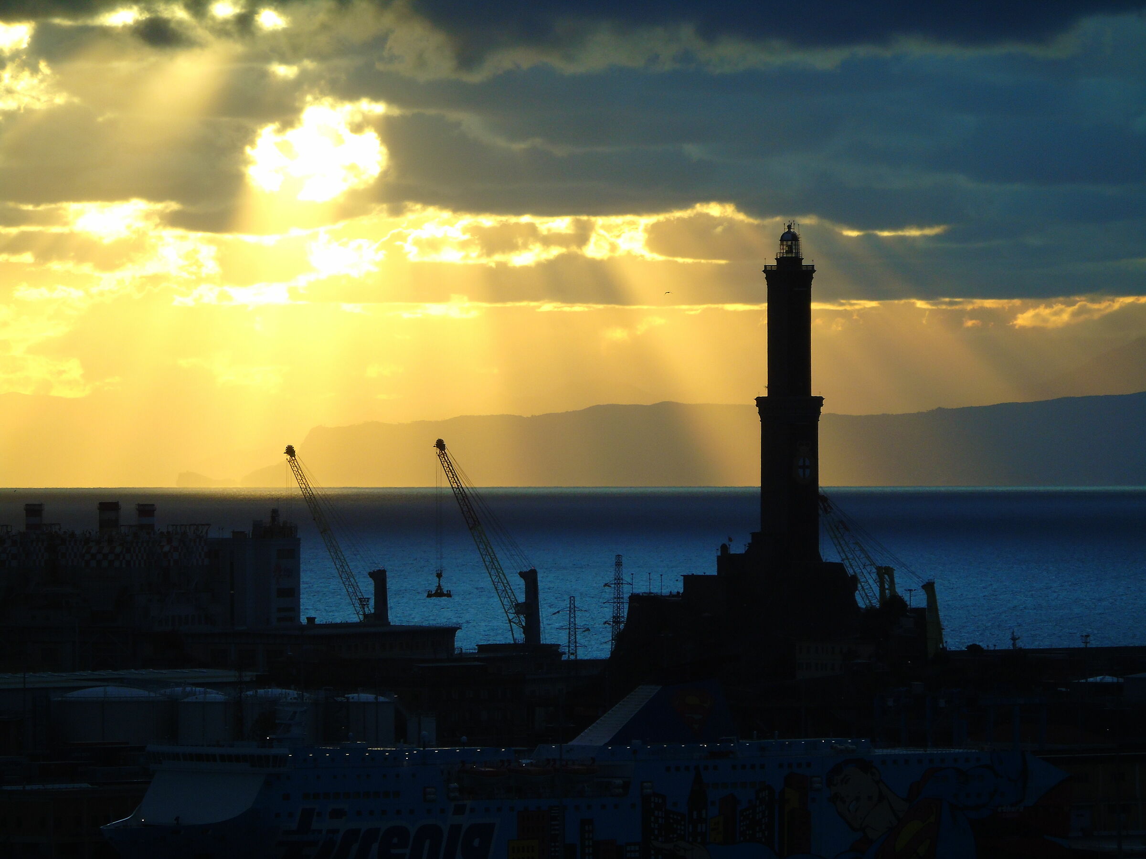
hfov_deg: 6.3
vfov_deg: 4.7
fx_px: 10495
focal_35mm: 317
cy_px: 430
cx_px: 573
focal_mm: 57
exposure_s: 1/200
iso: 80
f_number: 5.5
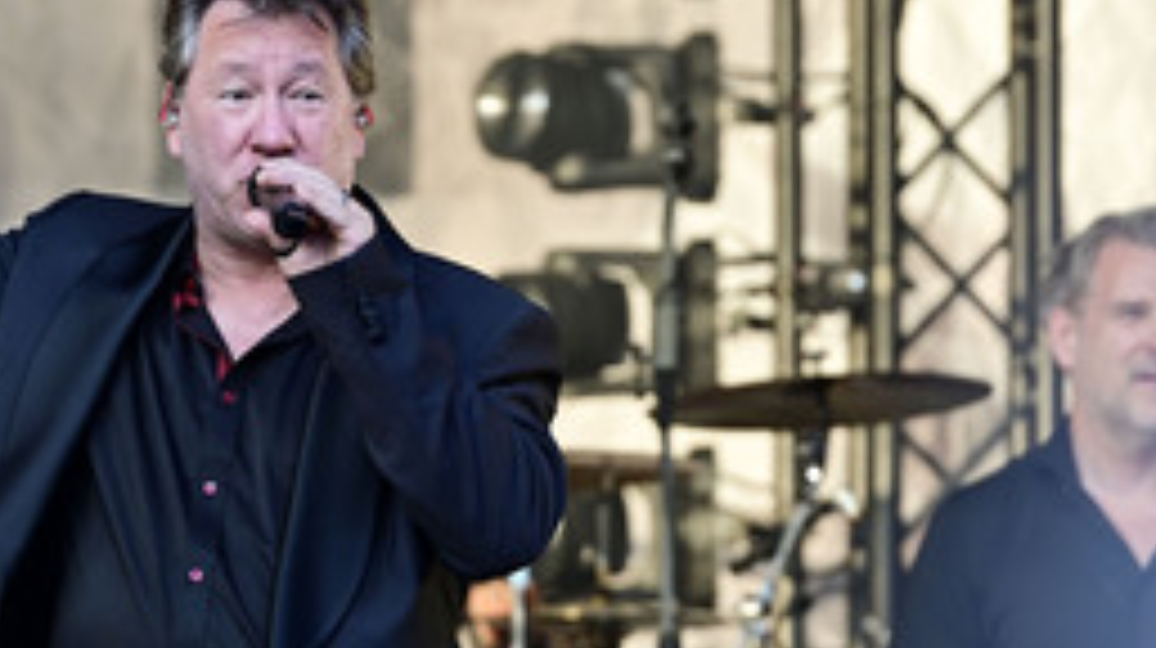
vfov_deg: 3.3
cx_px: 268
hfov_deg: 5.9
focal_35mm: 368
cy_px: 423
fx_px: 11270
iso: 500
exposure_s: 1/320
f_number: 4
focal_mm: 200
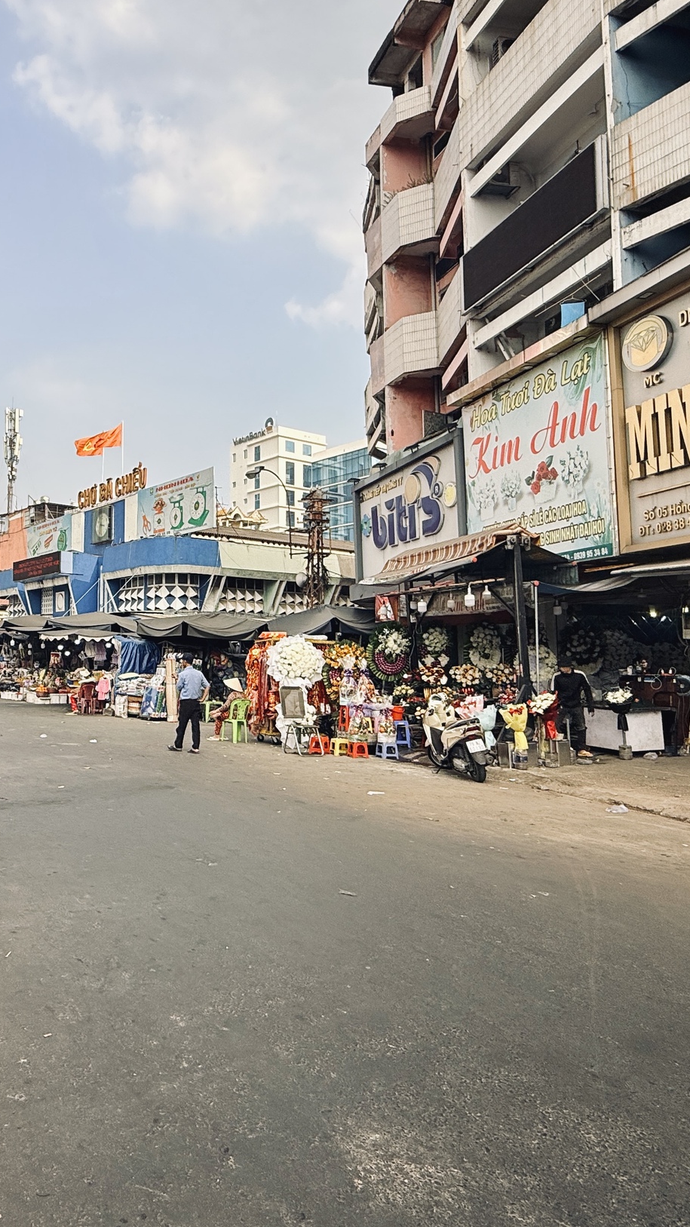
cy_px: 587
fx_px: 781
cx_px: 146
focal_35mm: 24
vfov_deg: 76.3
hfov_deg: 45.4
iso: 50
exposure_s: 1/985
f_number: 2.2
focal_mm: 2.22
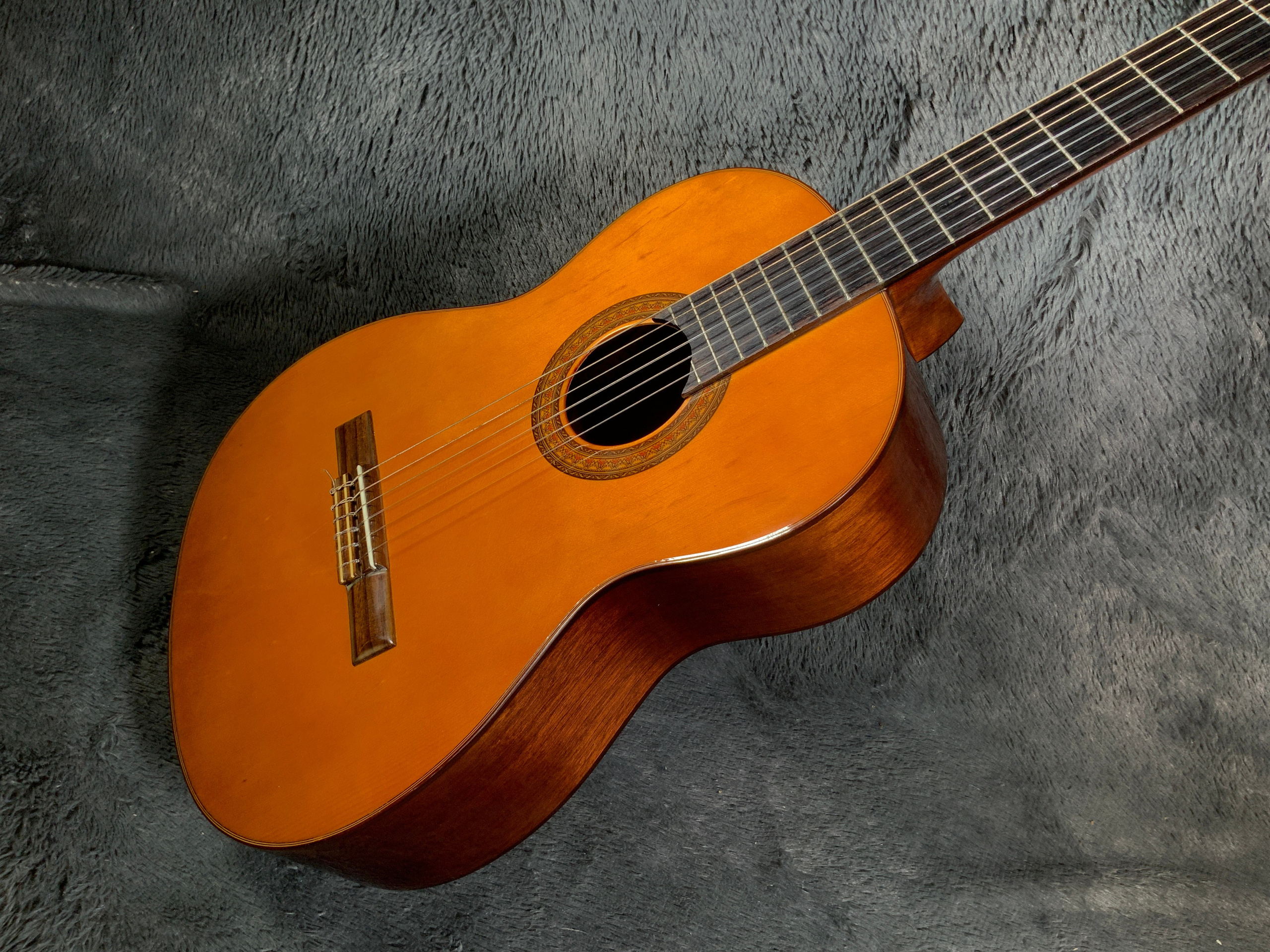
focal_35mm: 29
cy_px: 476
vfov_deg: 48.2
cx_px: 635
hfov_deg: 61.7
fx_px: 1064
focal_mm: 3
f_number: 1.8
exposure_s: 1/104
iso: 32
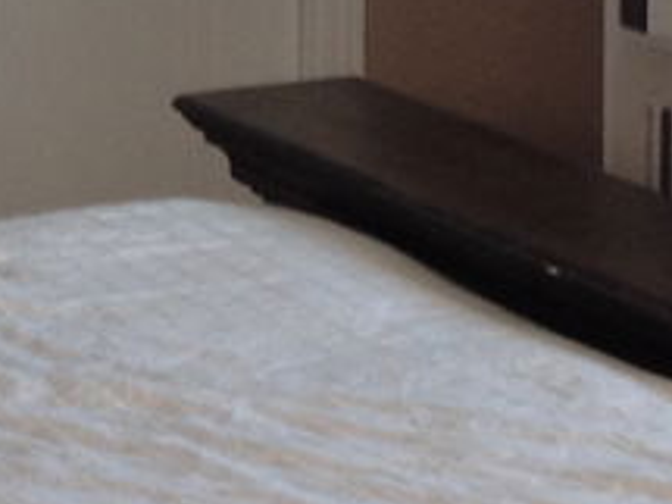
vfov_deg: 5.7
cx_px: 131
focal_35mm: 261
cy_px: -44
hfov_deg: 7.6
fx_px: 5064
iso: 50
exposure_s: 1/20
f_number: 2.4
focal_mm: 4.28
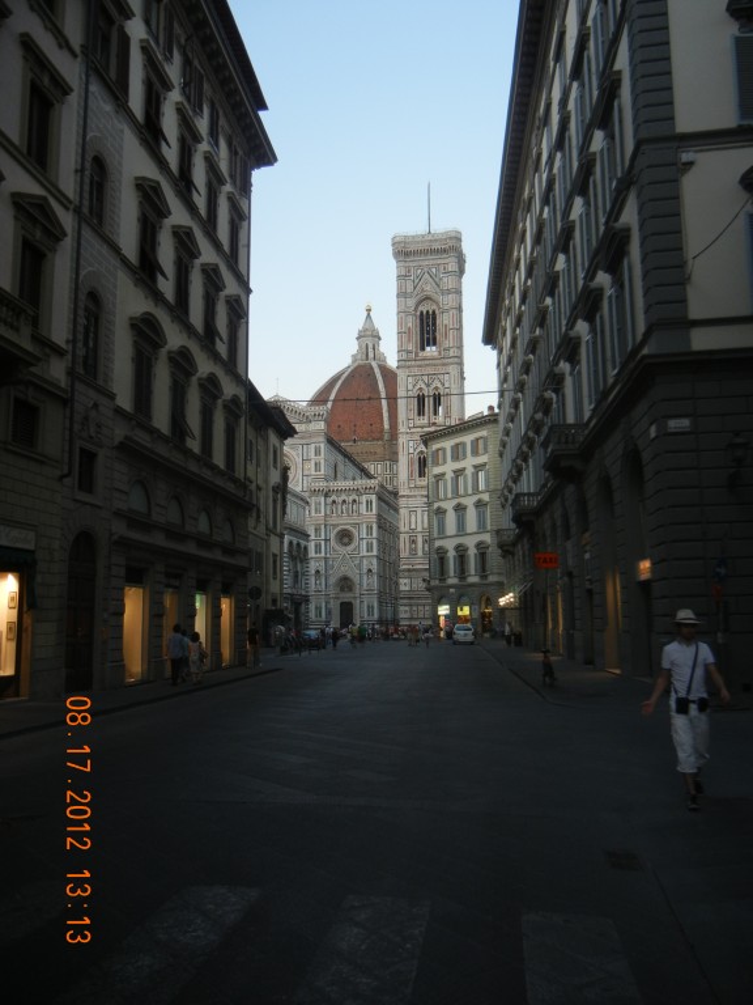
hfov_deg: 46.8
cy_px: 502
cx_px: 376
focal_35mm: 30
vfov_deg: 60.0
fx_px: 870
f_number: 3.5
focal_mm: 5.4
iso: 202
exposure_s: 1/65
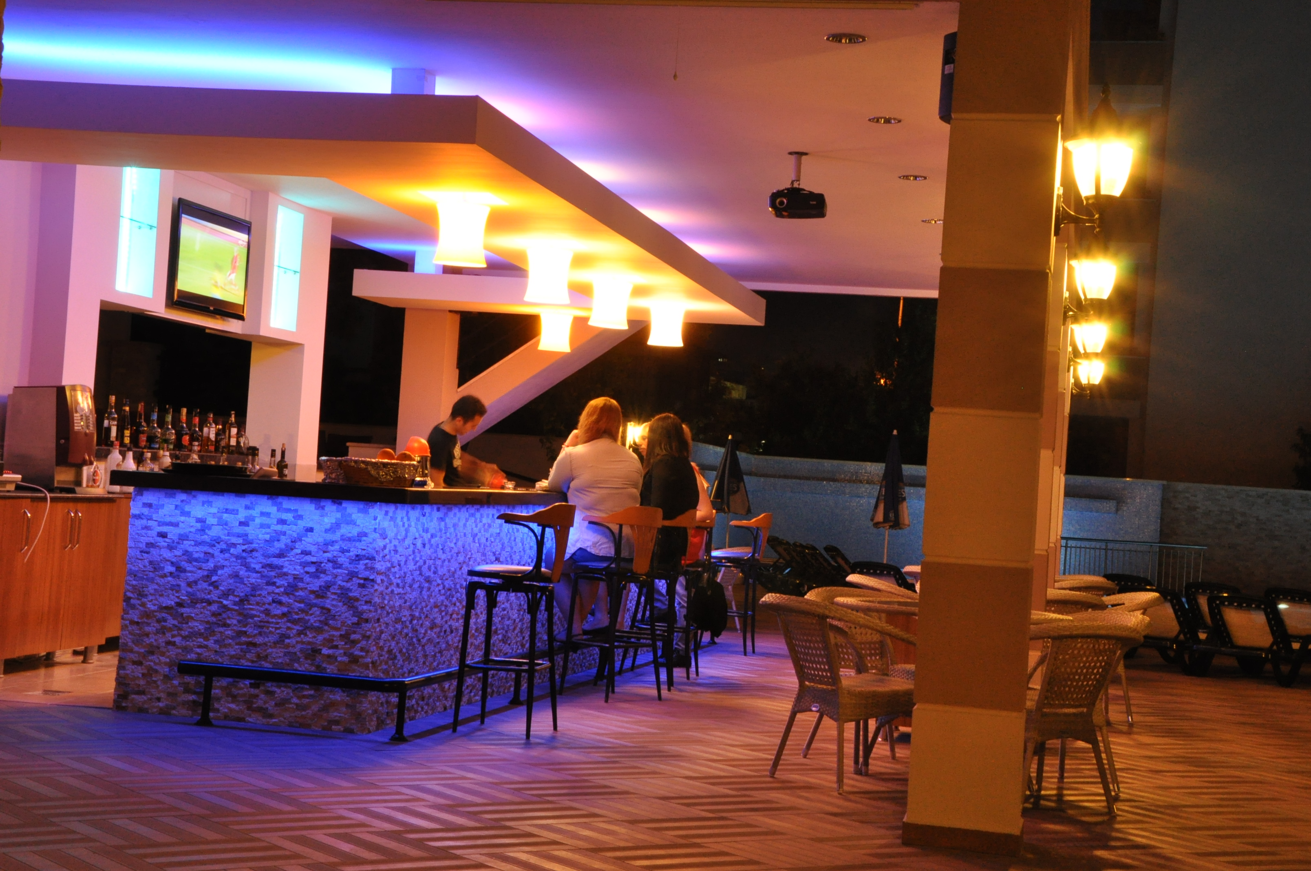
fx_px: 2182
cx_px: 656
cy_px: 436
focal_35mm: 60
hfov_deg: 33.4
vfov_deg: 22.6
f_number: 16
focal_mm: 40
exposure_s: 1/2
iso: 1250
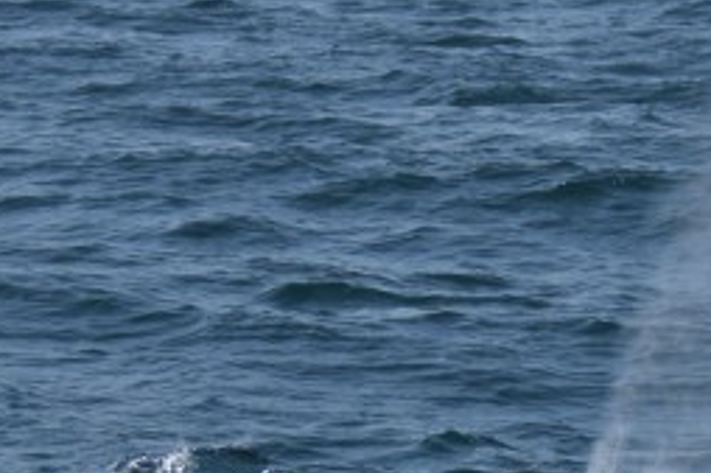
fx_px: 9456
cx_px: 913
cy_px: 532
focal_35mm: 479
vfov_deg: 2.9
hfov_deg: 4.3
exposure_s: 1/4000
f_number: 4.2
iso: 200
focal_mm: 75
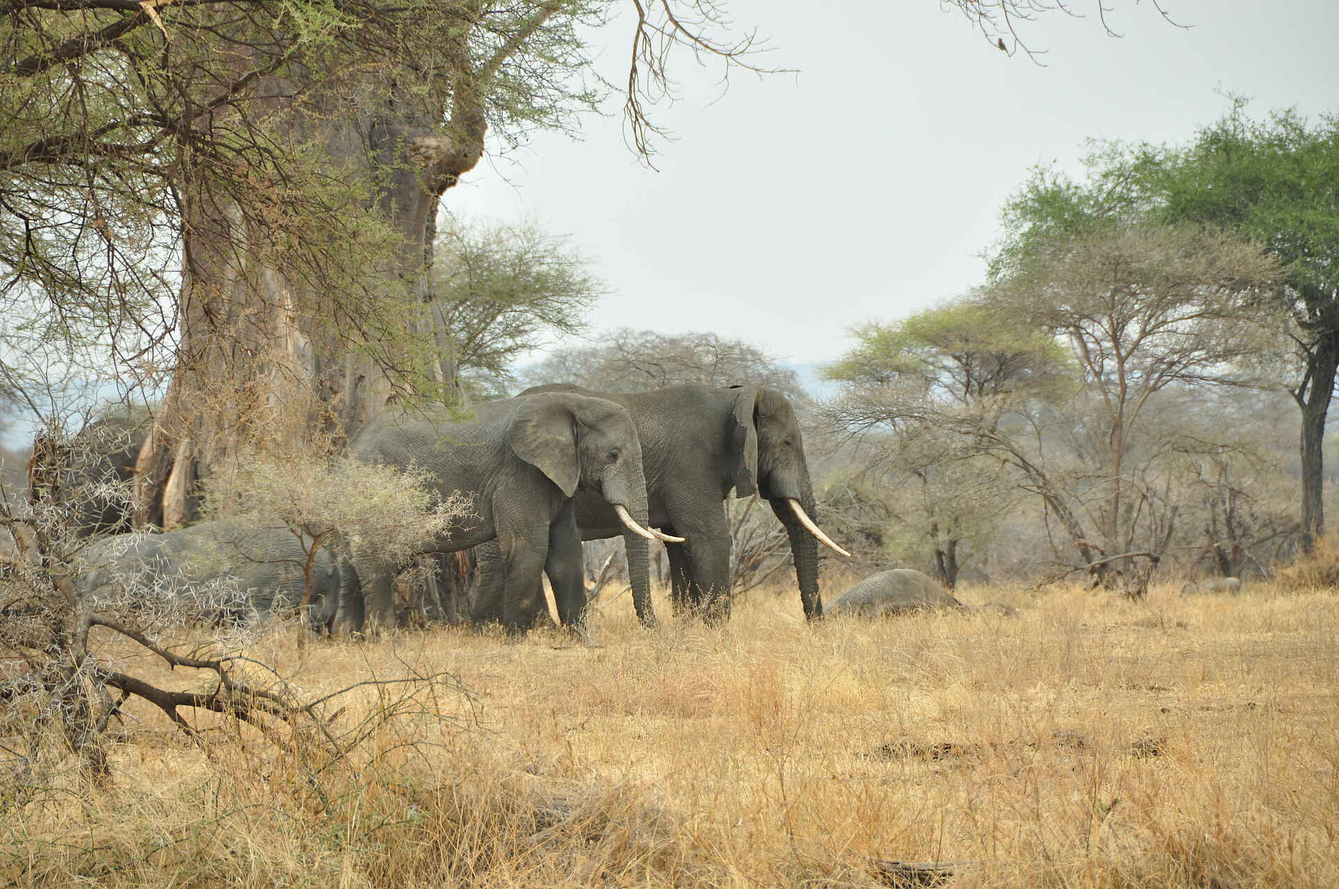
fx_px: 11144
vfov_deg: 4.6
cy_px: 444
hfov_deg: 6.9
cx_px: 670
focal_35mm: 300
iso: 200
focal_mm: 200
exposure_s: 1/400
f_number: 5.6
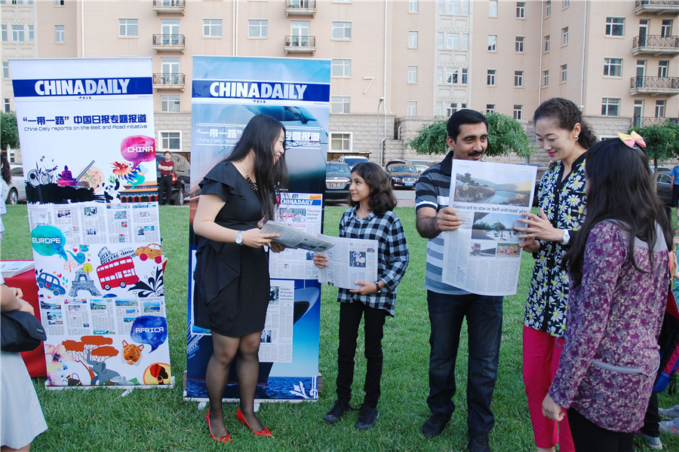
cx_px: 340
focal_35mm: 27
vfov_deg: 47.9
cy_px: 226
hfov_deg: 67.4
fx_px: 509
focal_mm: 18
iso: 200
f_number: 3.5
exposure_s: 1/200
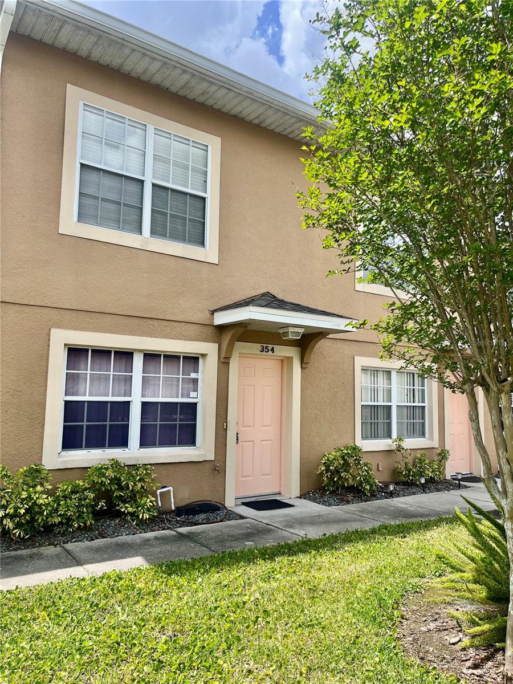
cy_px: 342
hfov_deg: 53.1
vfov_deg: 67.3
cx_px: 256
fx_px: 514
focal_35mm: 26
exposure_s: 1/1957
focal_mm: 5.1
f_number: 1.6
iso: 50
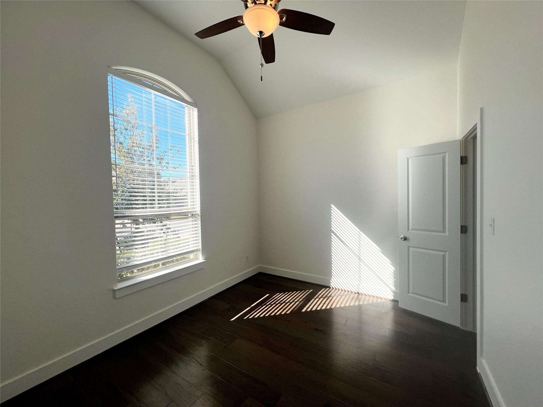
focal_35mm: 13
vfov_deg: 89.9
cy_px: 204
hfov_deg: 106.2
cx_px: 272
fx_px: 204
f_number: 1.8
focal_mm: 1.57
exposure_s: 1/394
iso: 32
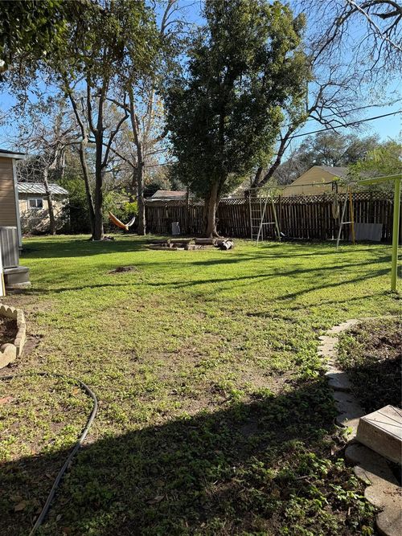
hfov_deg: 56.8
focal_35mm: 24
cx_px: 201
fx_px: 372
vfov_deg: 71.6
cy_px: 268
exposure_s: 1/1770
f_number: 1.78
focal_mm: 6.76
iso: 80
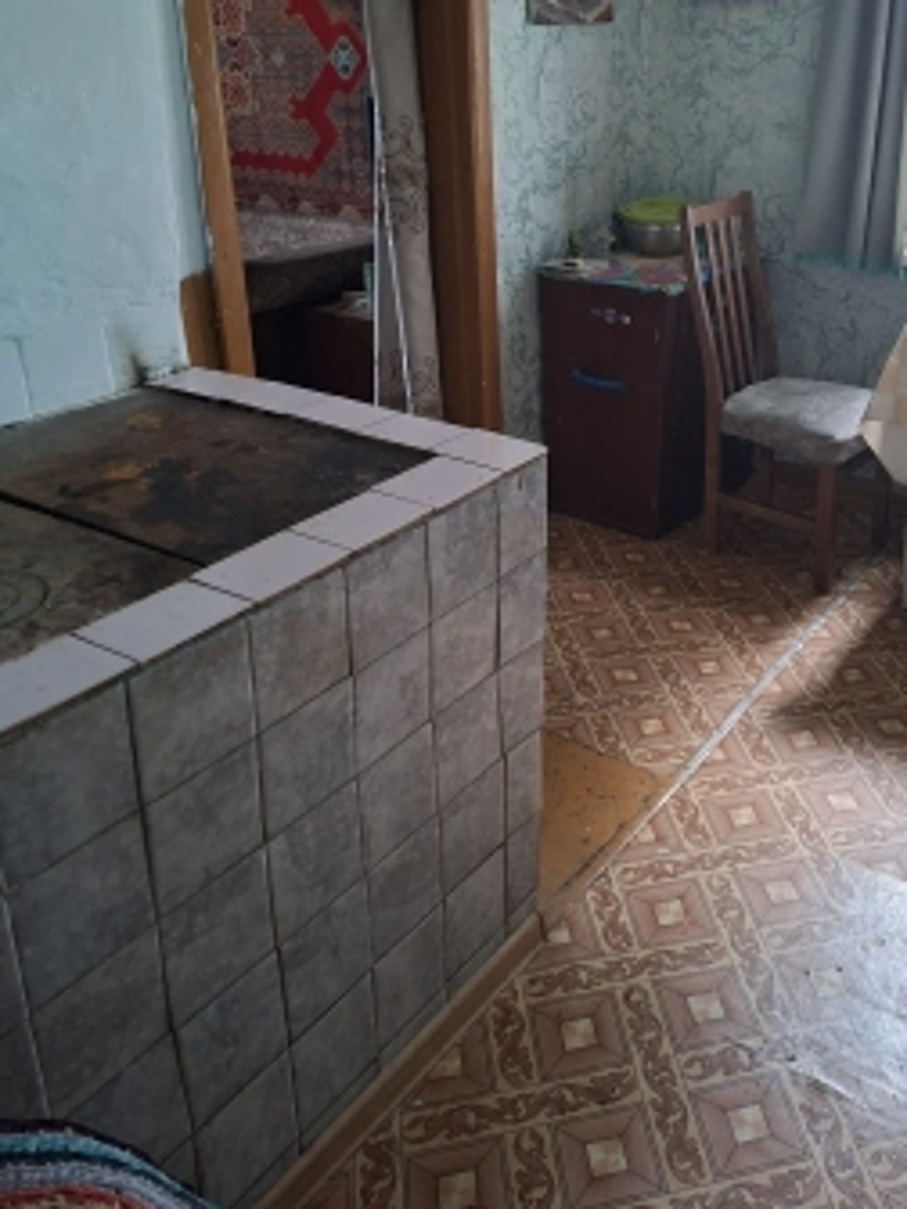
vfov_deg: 55.5
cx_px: 552
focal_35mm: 32
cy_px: 392
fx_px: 1118
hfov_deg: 43.9
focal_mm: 5.54
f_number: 1.8
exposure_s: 1/24
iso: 640
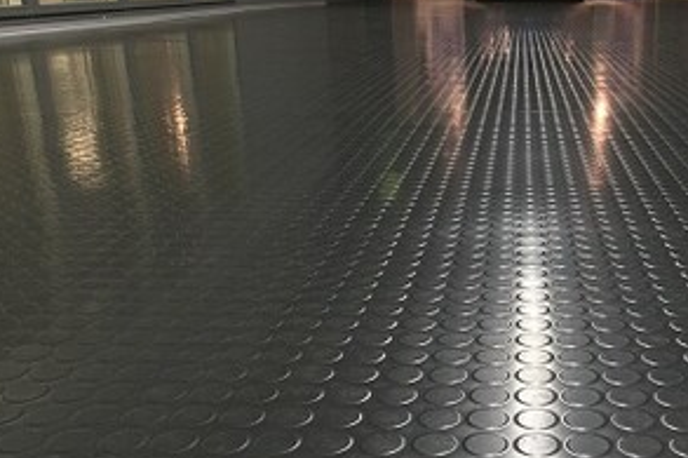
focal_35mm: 45
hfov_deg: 42.3
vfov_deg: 29.8
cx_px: 517
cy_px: 206
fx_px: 859
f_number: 22
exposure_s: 2.5
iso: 250
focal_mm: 24
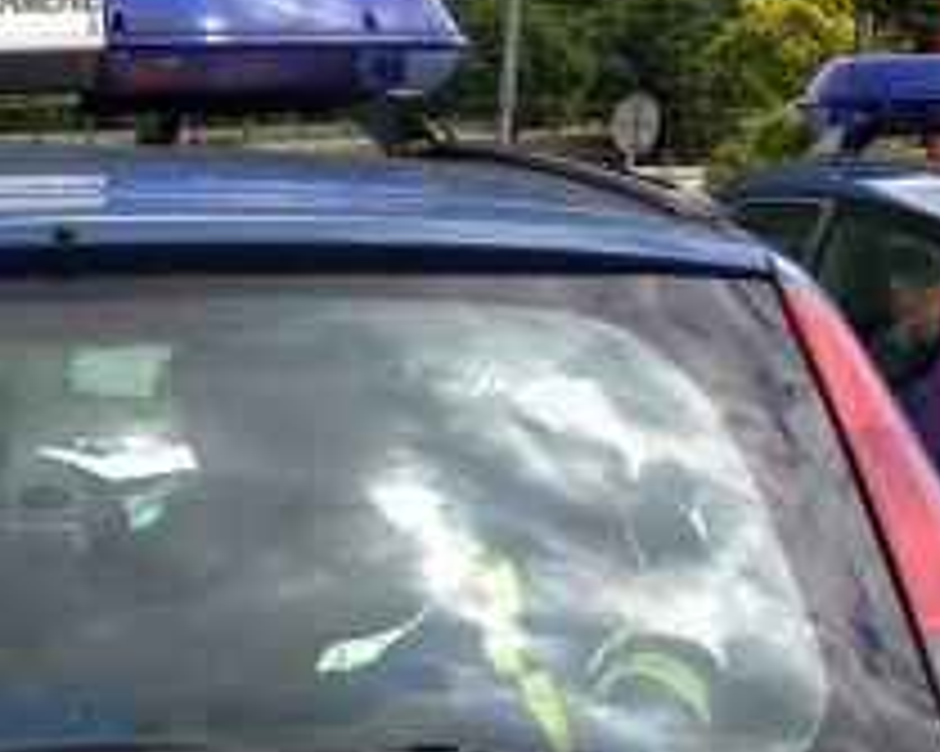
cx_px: 117
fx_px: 2725
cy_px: 869
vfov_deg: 15.2
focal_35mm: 98
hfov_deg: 19.3
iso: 50
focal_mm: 4.28
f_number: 2.4
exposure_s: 1/560
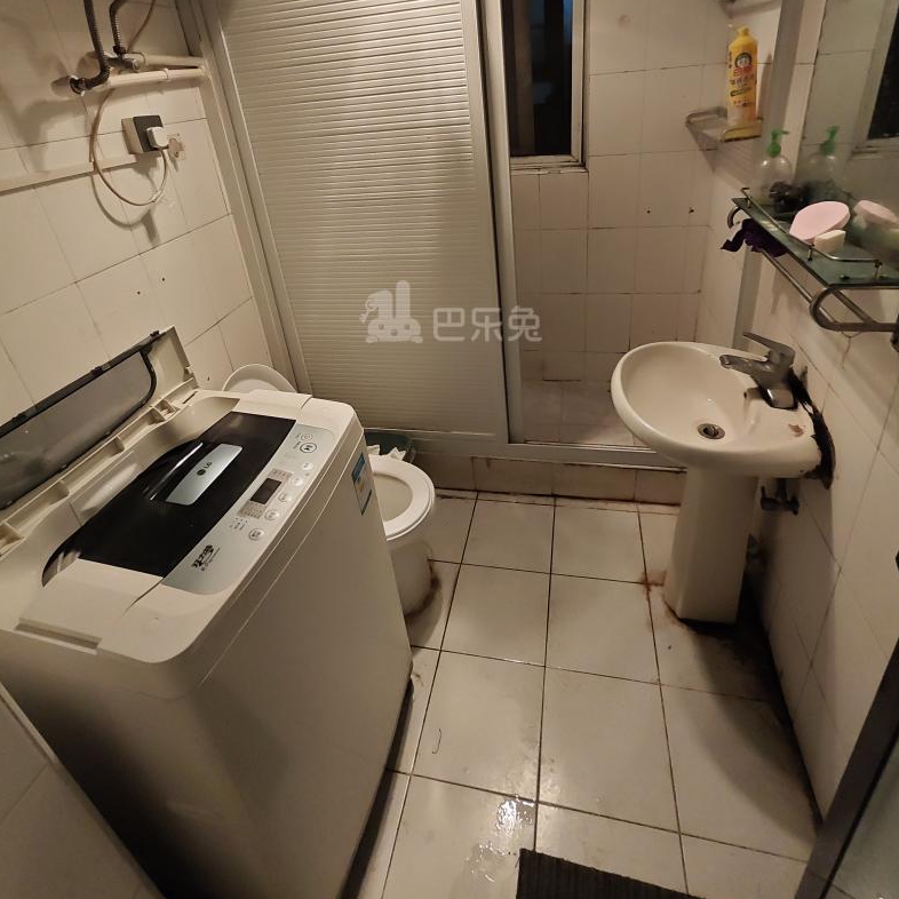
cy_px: 313
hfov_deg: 80.7
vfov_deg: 78.5
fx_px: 529
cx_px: 451
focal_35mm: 18
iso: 100
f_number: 2.2
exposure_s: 1/100
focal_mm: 1.91
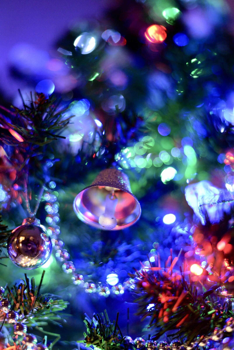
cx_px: 117
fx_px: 487
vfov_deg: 39.6
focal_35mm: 50
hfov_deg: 27.0
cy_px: 175
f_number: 1.8
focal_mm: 50
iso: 3200
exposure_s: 1/80
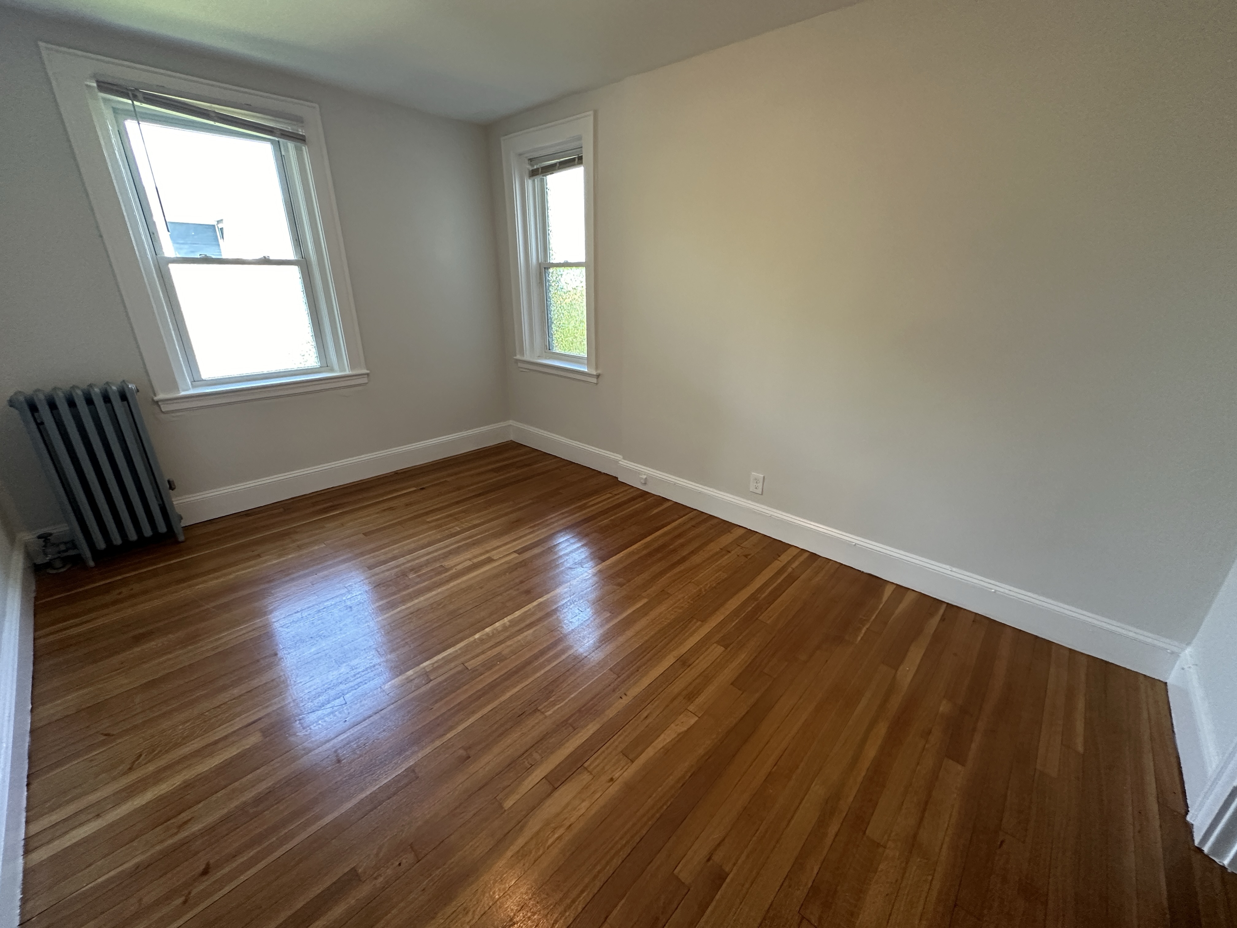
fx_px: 500
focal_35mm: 14
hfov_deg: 102.1
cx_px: 618
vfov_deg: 85.7
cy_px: 464
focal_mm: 2.22
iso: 250
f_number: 2.2
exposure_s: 1/91
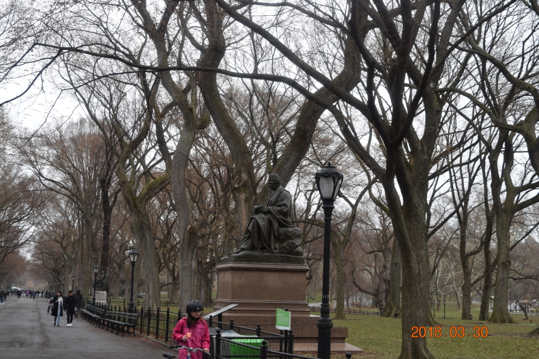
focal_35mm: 48
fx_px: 718
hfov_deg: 41.1
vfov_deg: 28.1
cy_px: 180
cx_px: 270
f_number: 7.1
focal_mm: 32
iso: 400
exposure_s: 1/200
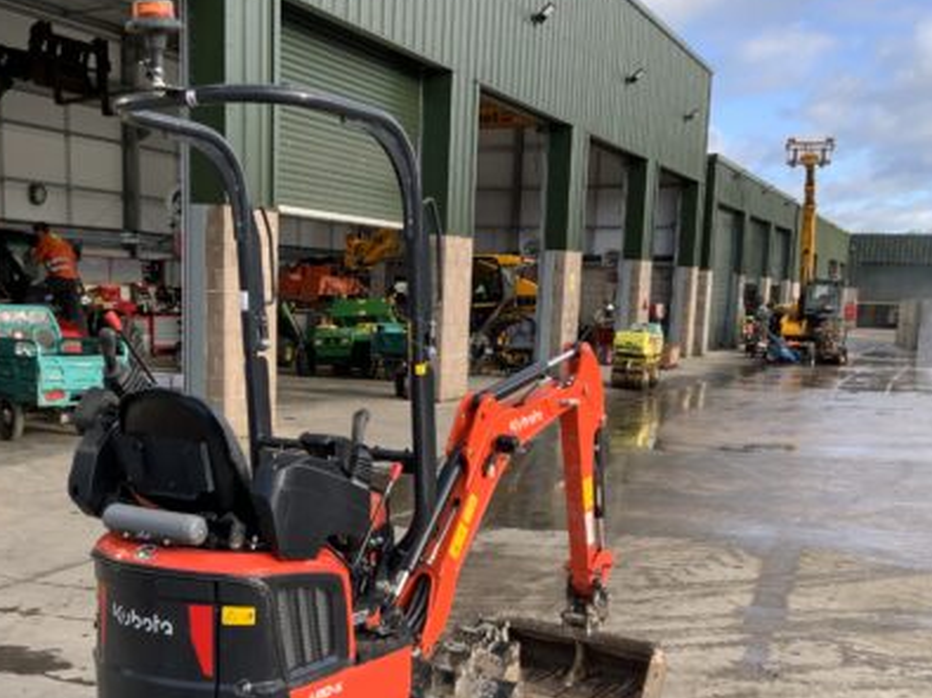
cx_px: 385
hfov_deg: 40.3
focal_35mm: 47
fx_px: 1265
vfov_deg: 30.5
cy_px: 493
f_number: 1.8
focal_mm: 3
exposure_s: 1/469
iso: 16
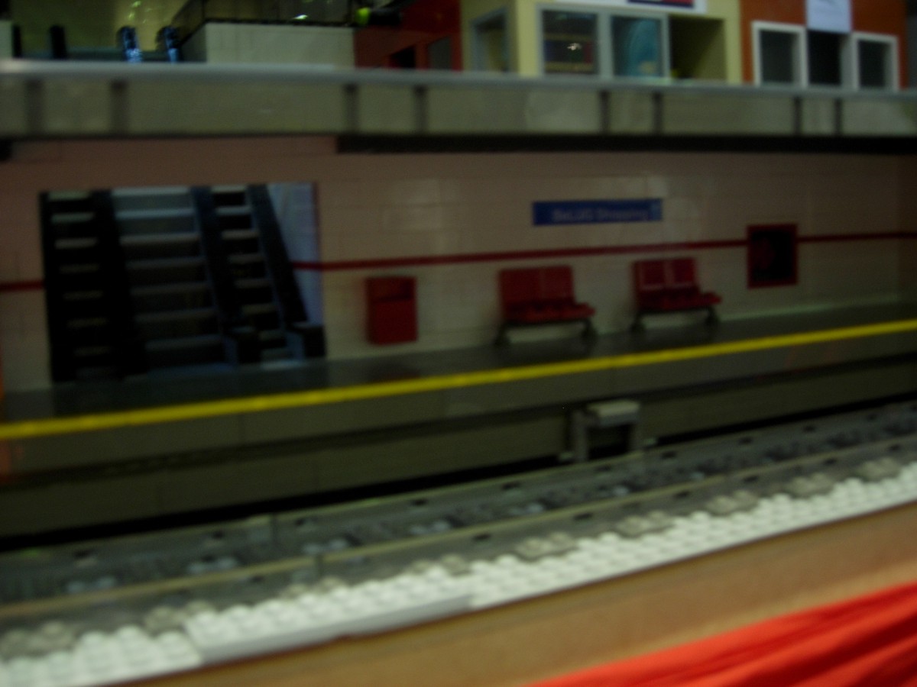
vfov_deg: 37.7
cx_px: 458
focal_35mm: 38
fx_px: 1007
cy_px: 344
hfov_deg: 49.0
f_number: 2.8
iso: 64
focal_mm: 7.8
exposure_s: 1/4
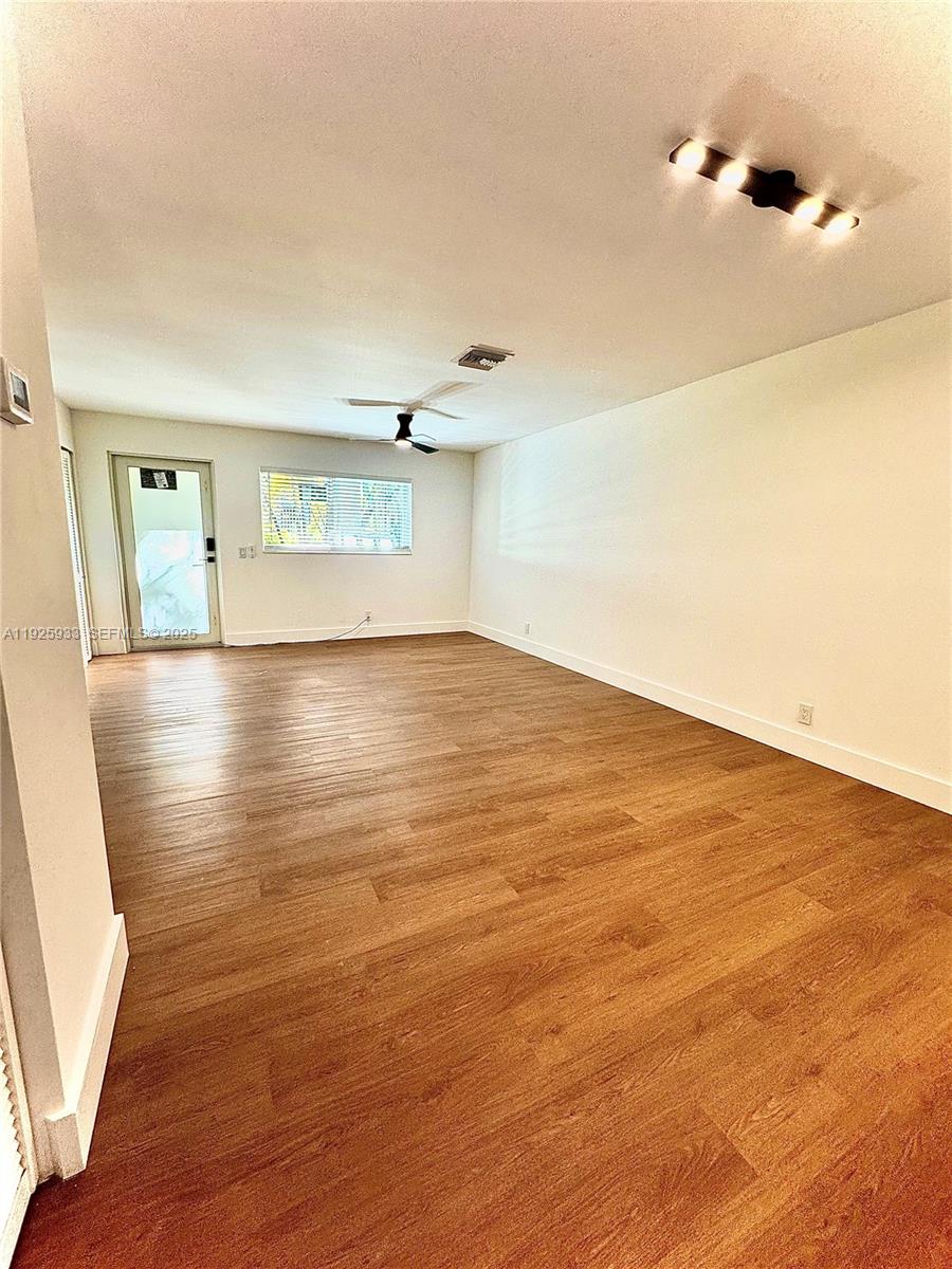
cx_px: 476
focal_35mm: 14
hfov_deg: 85.7
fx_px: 513
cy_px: 634
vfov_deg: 102.1
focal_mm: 2.22
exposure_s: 1/120
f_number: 2.2
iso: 160
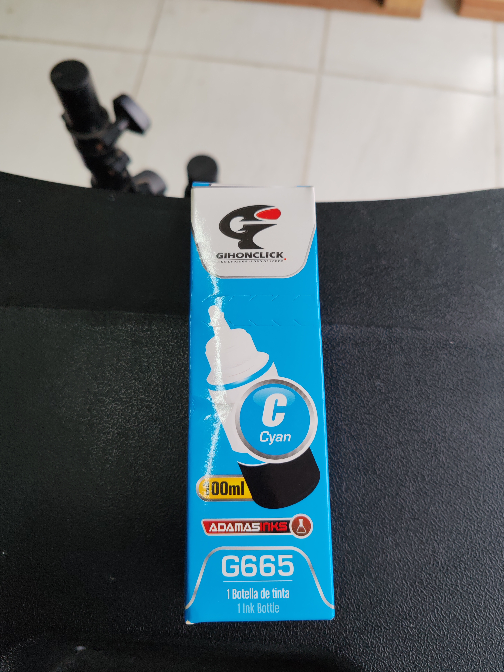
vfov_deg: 65.3
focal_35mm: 27
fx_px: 524
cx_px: 252
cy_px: 336
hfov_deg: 51.4
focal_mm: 6.12
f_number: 1.9
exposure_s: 1/100
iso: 200
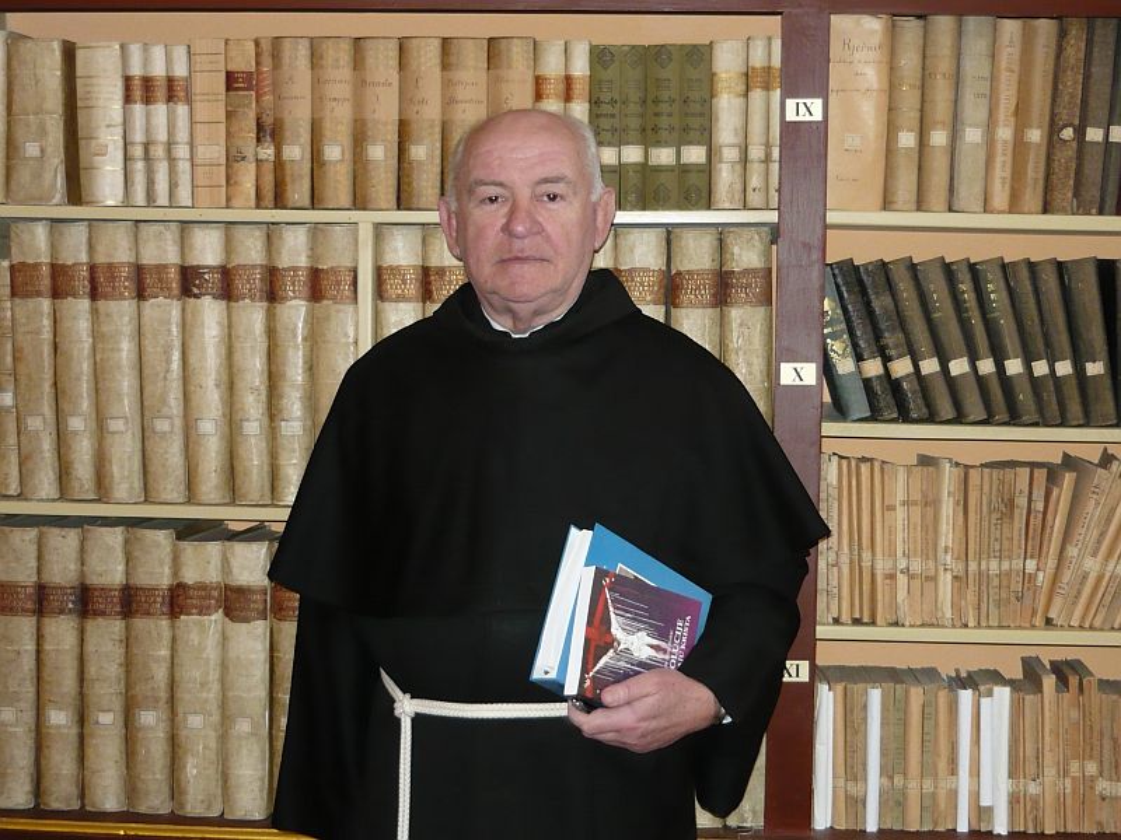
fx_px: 1716
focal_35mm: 53
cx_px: 560
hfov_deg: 36.2
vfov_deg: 27.5
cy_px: 420
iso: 320
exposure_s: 1/30
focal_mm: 6.8
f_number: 3
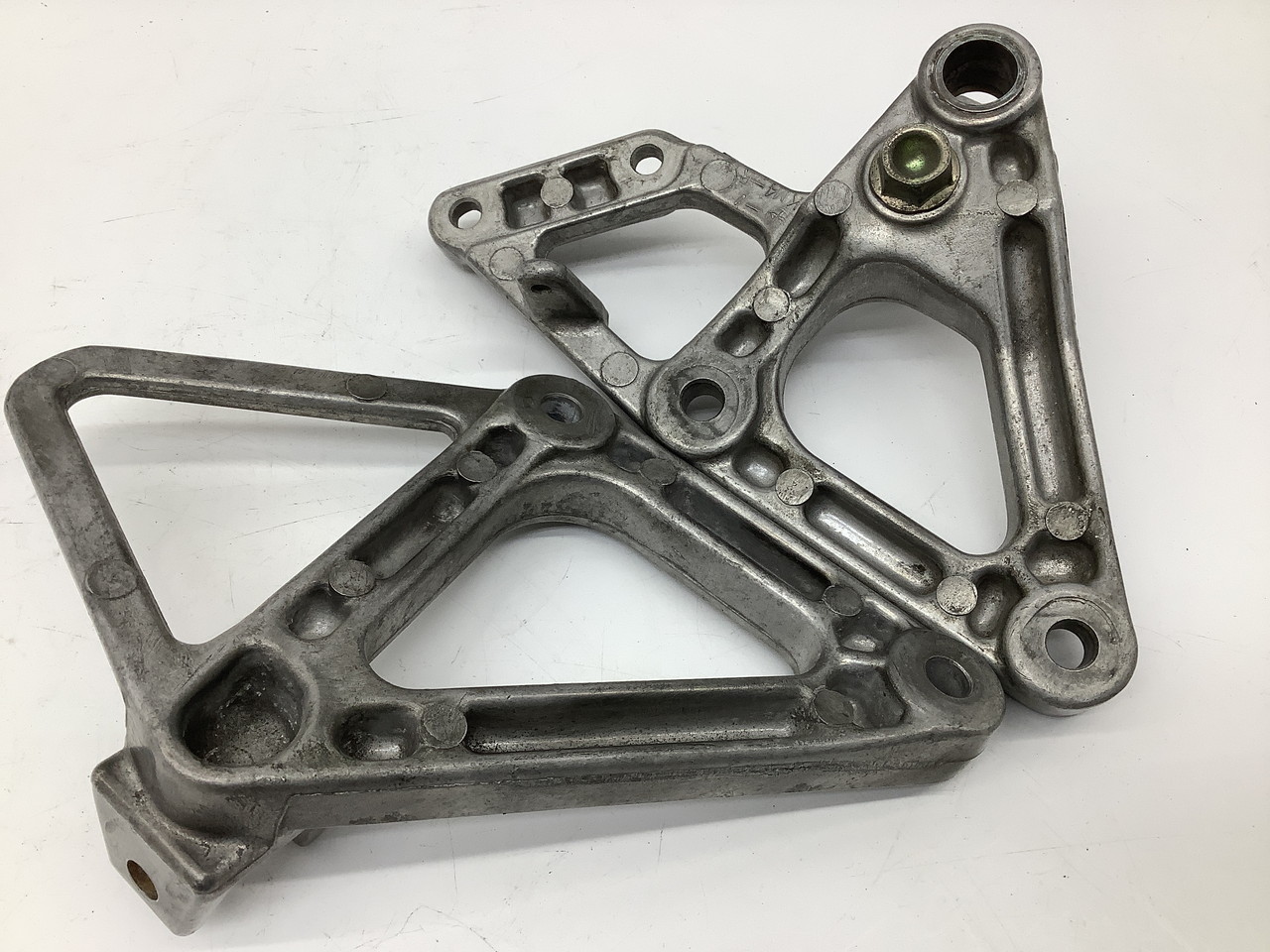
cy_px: 476
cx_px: 635
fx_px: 1137
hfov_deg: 58.4
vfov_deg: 45.4
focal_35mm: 31
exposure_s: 1/120
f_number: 2.4
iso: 50
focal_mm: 3.3
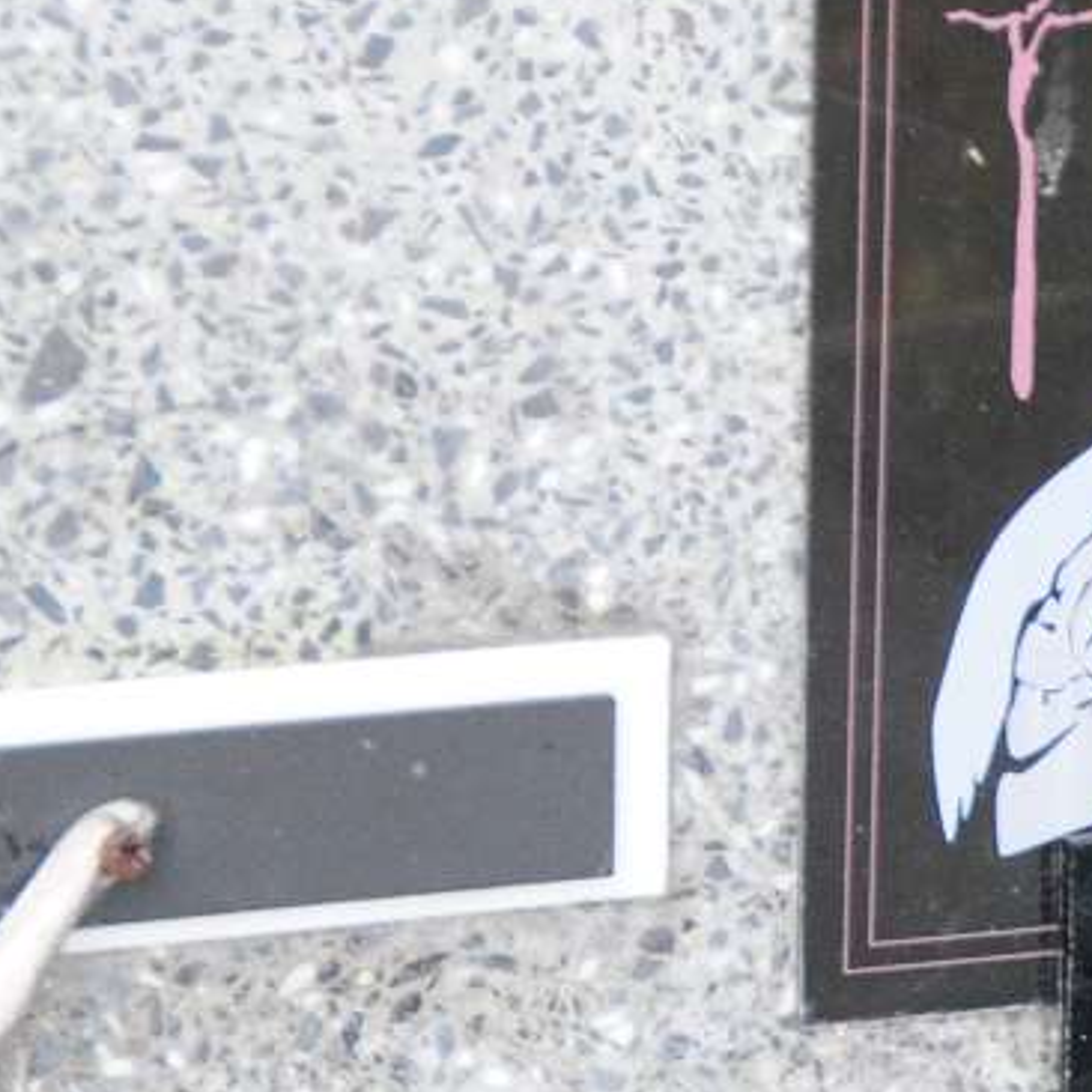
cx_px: 2470
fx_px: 12777
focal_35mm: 358
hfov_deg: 4.8
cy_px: 1274
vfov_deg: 4.9
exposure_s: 1/80
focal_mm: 48
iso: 500
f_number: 7.1
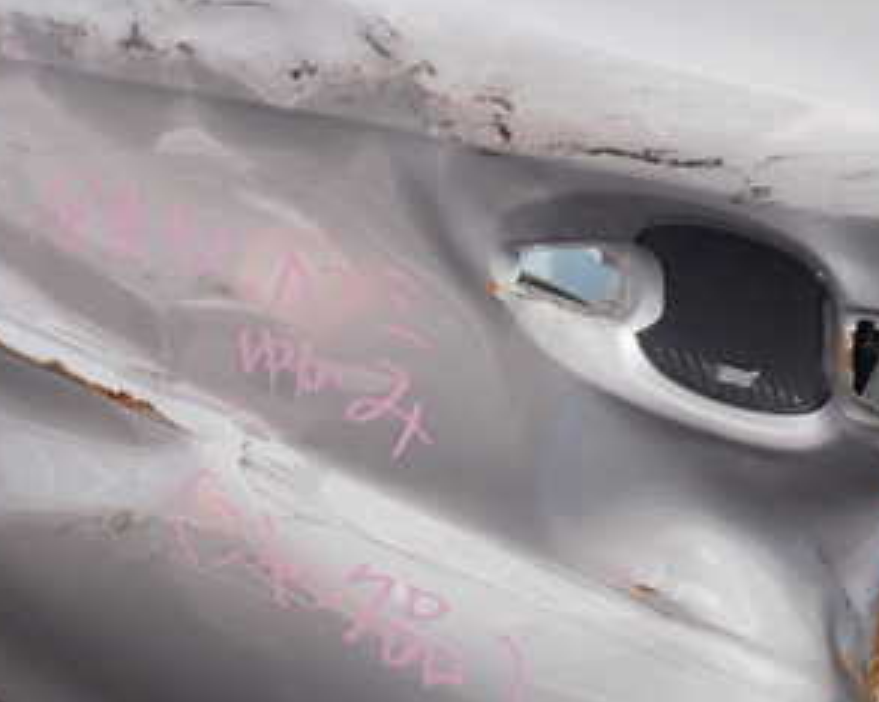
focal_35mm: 60
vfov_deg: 25.3
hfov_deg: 31.4
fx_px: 1560
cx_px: 378
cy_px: 447
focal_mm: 5.4
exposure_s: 1/50
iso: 200
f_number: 2.3
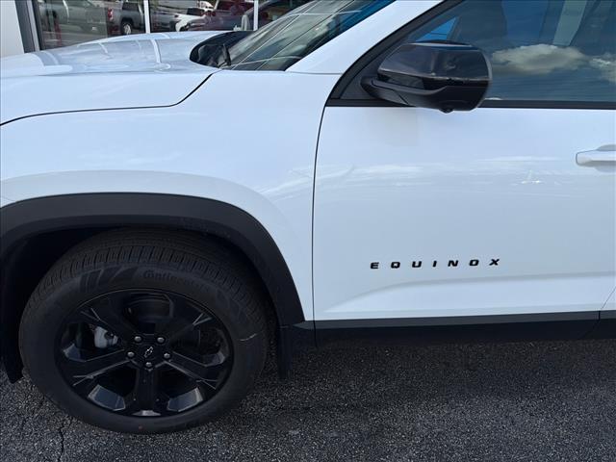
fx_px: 427
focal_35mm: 24
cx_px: 308
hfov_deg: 71.6
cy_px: 231
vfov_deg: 56.8
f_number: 1.78
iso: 80
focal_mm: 6.76
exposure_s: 1/4167
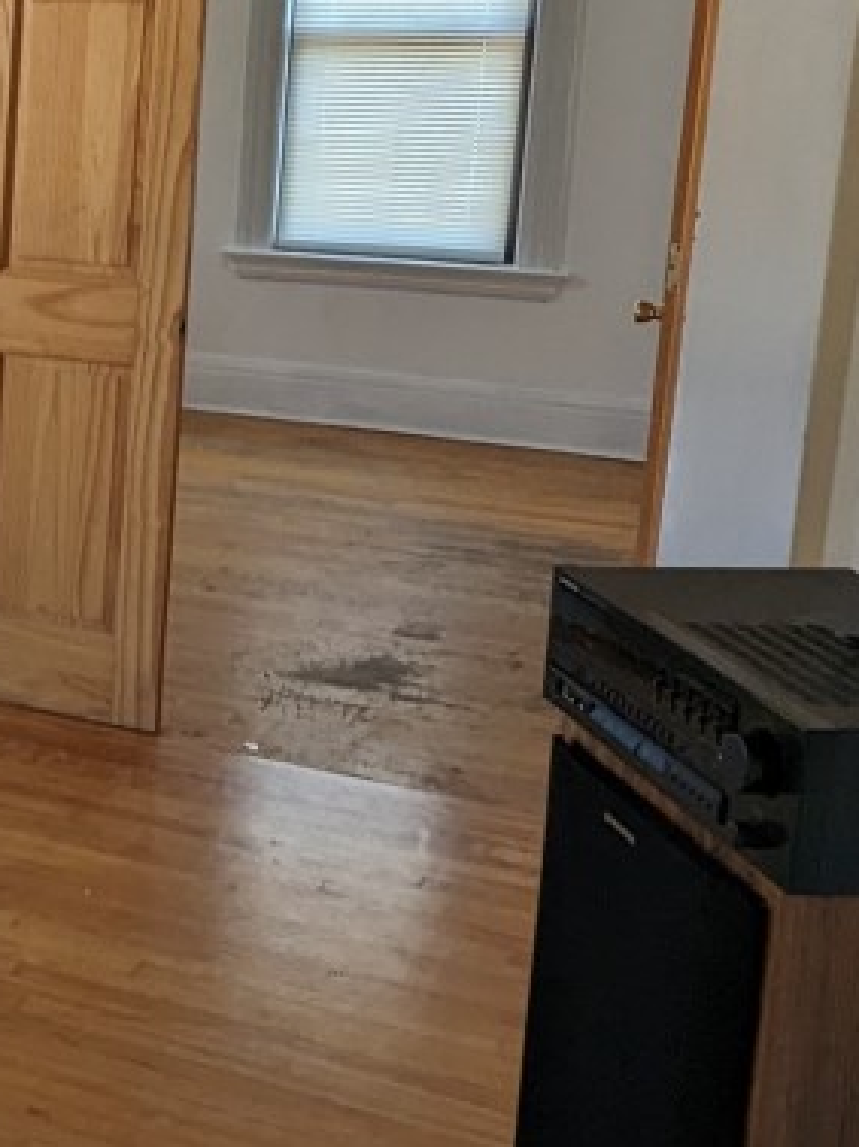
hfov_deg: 19.8
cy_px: 401
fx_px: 2021
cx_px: -537
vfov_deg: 31.5
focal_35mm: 61
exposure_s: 1/101
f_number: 2.2
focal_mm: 2.35
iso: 148
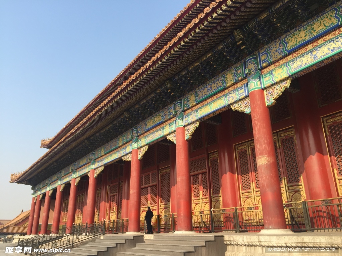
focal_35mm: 29
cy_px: 128
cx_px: 171
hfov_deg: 61.7
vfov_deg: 48.2
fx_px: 287
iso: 32
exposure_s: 1/1099
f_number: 2.2
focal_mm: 4.15
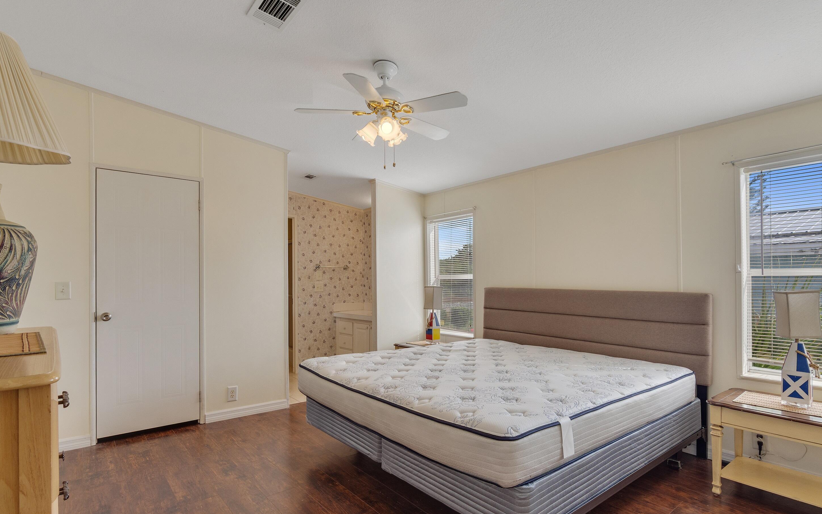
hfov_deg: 90.3
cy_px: 282
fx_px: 409
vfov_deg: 64.1
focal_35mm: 18
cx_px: 412
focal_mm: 11.5
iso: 320
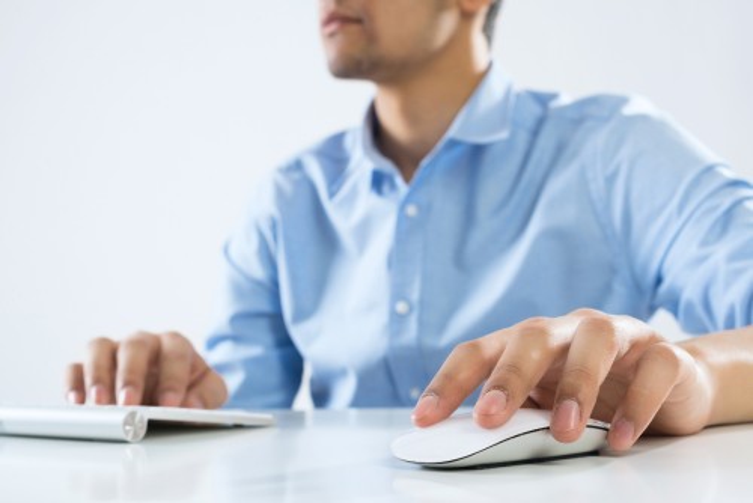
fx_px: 1046
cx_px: 376
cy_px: 252
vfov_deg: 27.0
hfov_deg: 39.6
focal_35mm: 50
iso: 100
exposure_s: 1/160
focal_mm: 50
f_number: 9
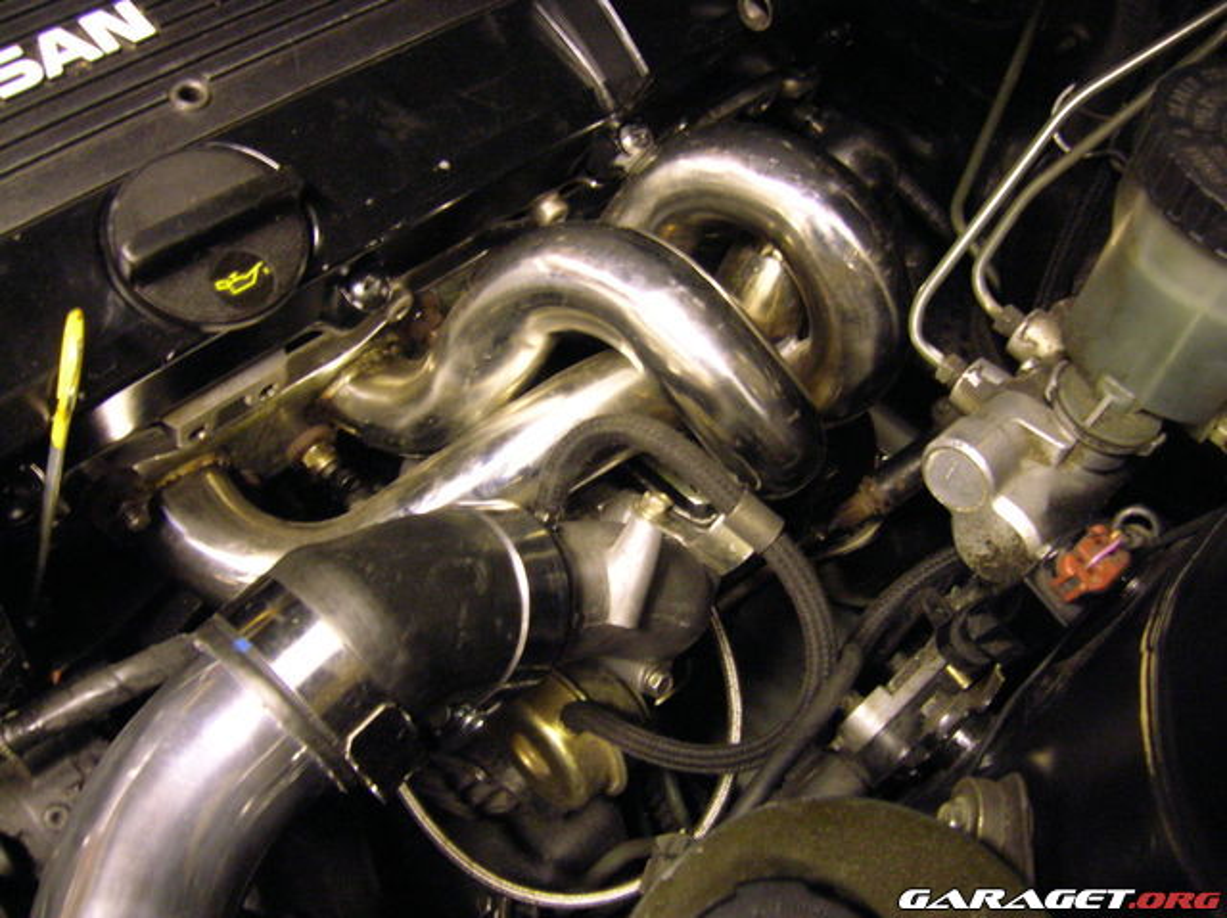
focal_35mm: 34
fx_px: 1204
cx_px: 614
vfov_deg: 41.7
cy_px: 459
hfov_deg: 54.0
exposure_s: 1/2.7
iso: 200
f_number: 2.9
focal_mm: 5.7
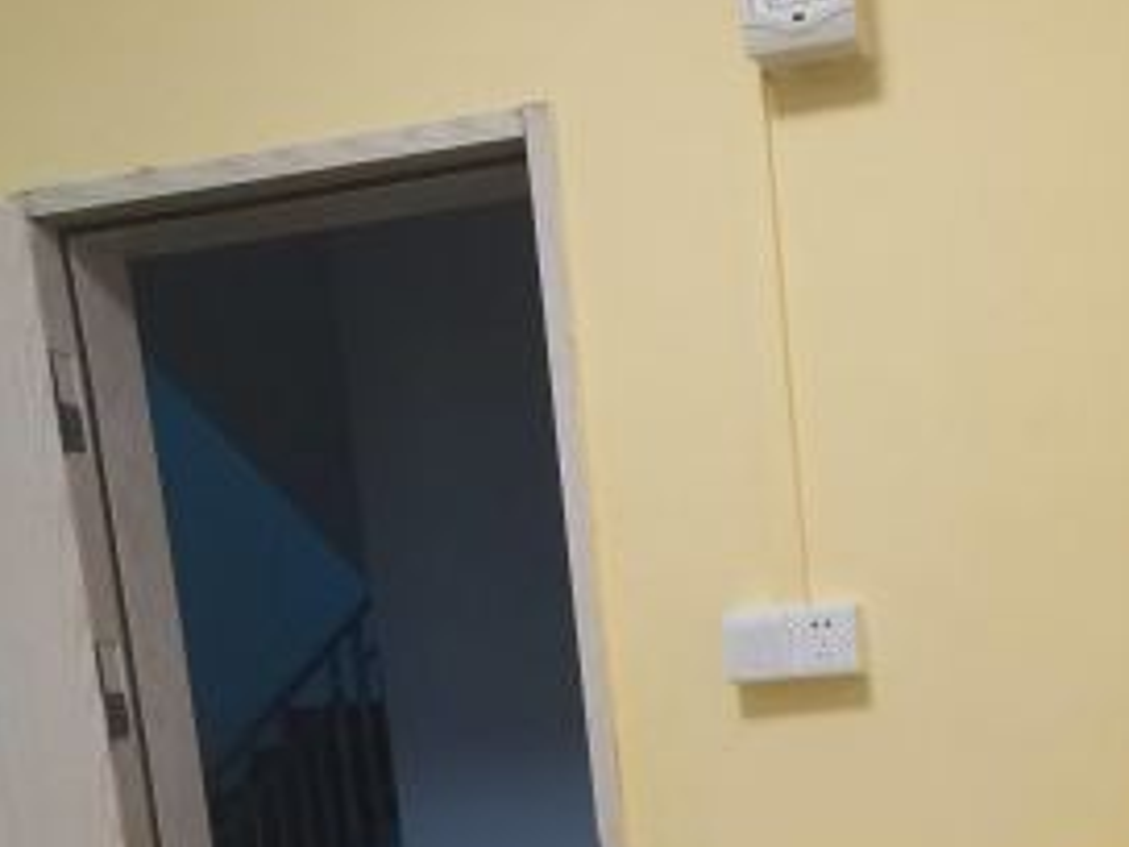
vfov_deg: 26.1
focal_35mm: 50
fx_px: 1631
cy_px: 1001
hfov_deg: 36.2
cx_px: 988
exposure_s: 1/33.3
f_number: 2.2
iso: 320
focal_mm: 2.26
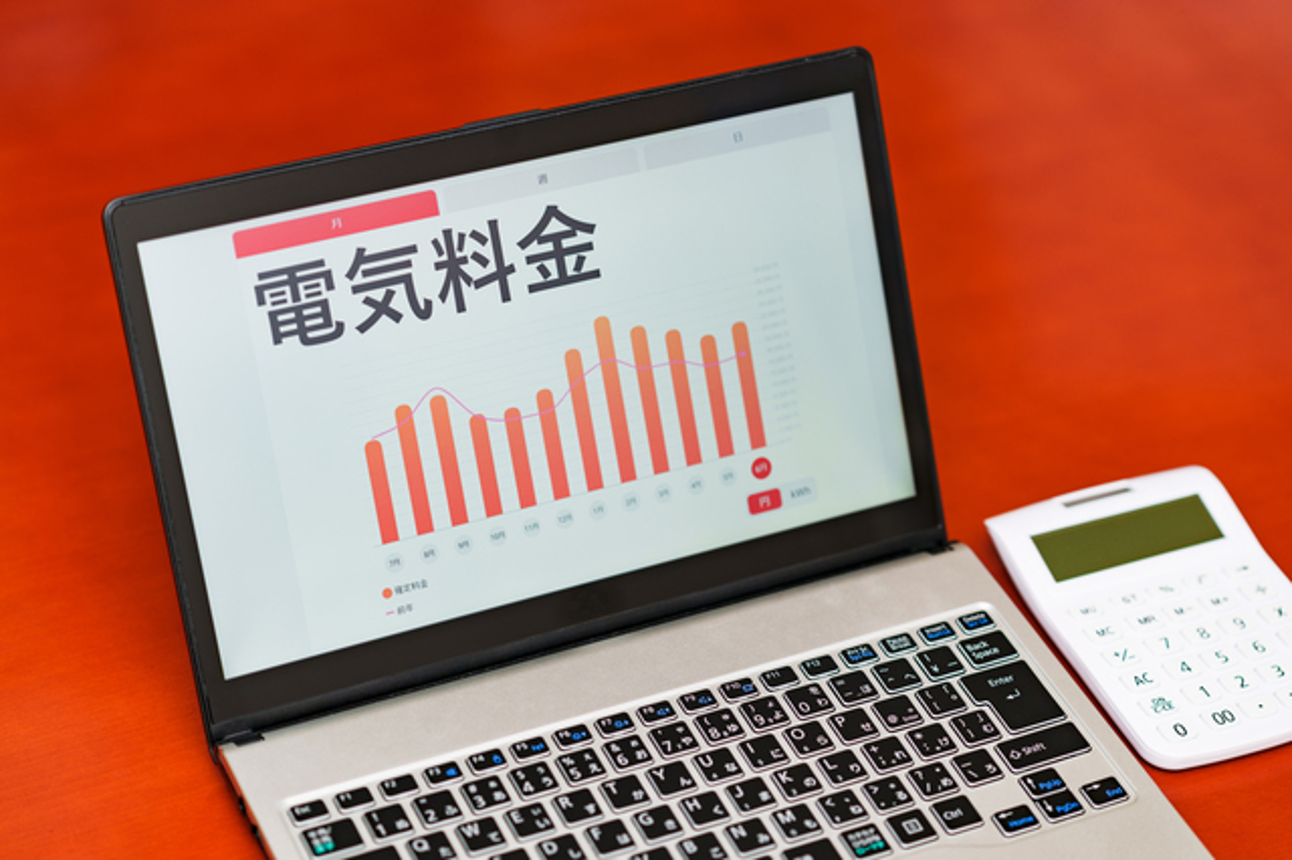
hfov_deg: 23.9
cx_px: 646
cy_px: 430
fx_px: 3049
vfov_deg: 16.1
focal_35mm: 85
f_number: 2.2
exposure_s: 1/160
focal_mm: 85
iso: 100
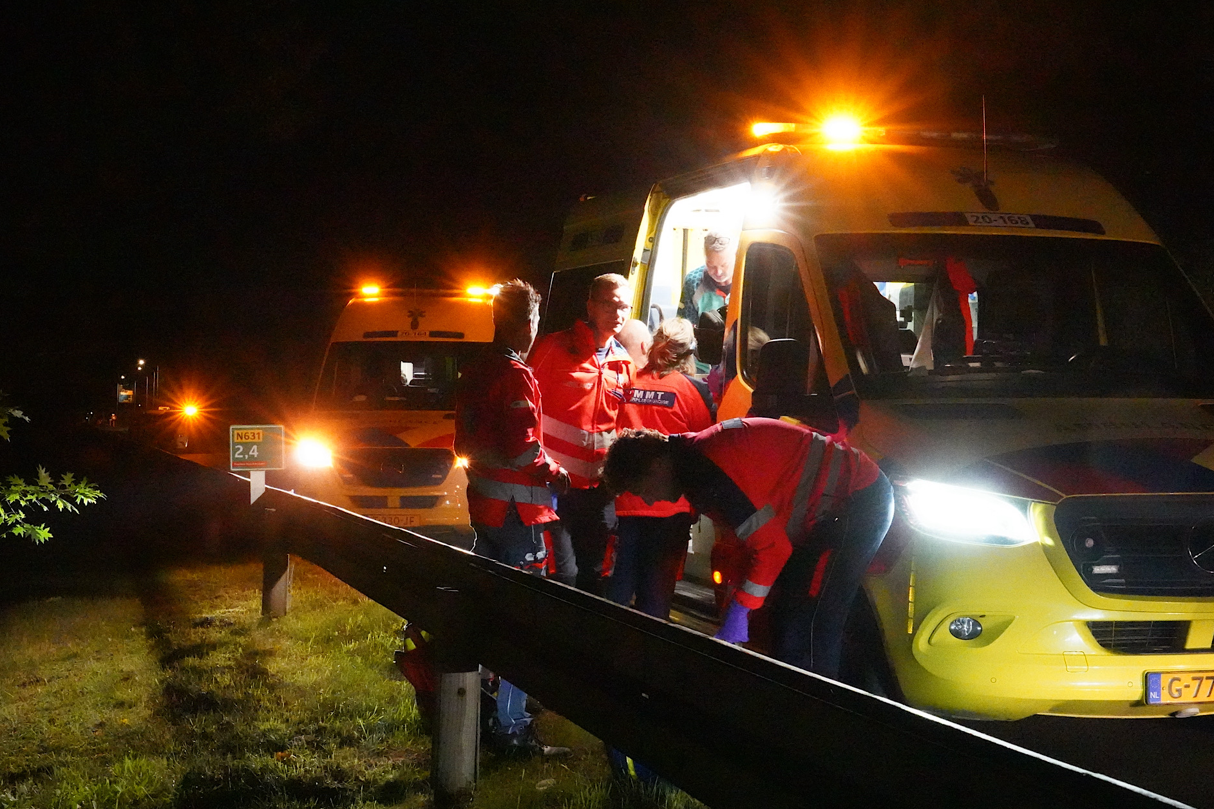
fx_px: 1855
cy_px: 407
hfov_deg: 36.2
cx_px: 616
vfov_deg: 24.6
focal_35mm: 55
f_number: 14
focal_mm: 54
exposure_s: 1/60
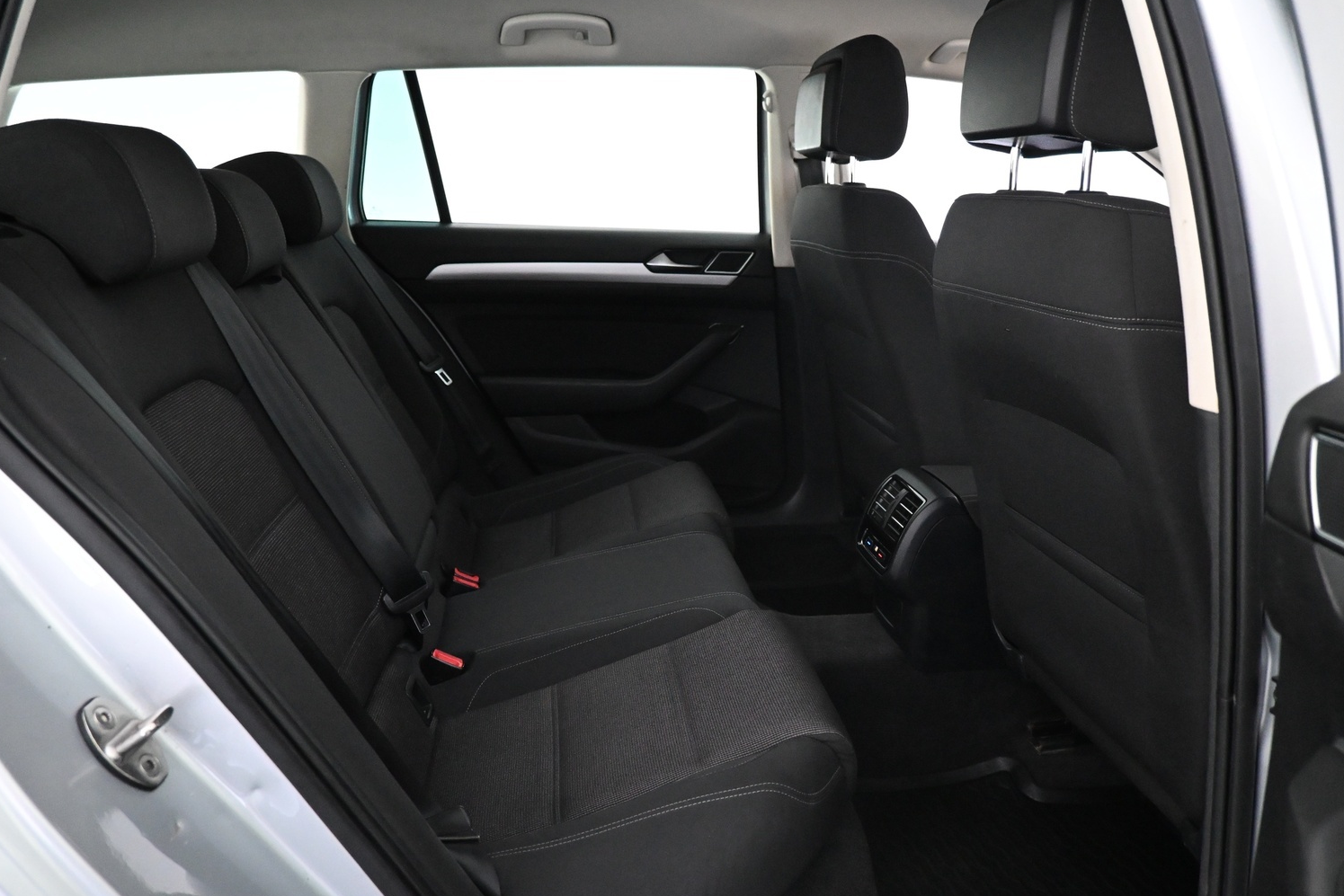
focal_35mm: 26
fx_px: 971
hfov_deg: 69.4
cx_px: 676
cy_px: 481
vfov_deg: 49.5
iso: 4500
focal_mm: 16
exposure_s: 1/60
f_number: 3.5
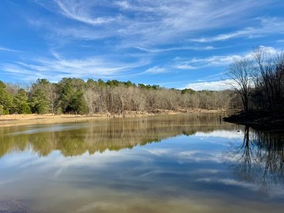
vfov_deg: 56.8
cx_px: 142
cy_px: 106
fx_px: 197
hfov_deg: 71.6
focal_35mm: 24
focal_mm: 6.76
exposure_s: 1/3802
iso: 80
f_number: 1.78
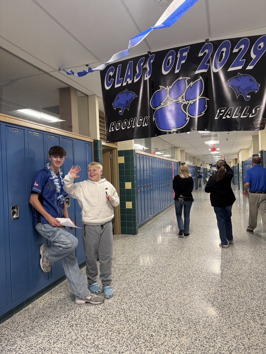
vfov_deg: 71.6
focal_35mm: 24
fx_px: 246
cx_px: 133
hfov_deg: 56.8
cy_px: 177
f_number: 1.78
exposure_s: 1/60
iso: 250
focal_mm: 6.76
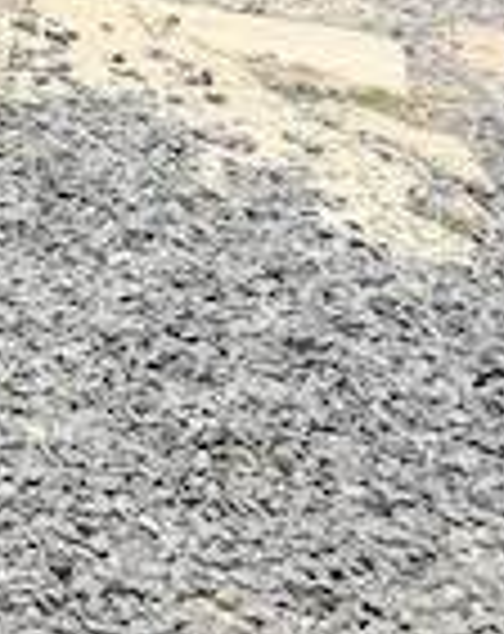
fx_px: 2360
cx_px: -891
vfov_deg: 13.7
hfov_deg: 9.9
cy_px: -510
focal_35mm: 126
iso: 80
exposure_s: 1/3279
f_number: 1.78
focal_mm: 6.76
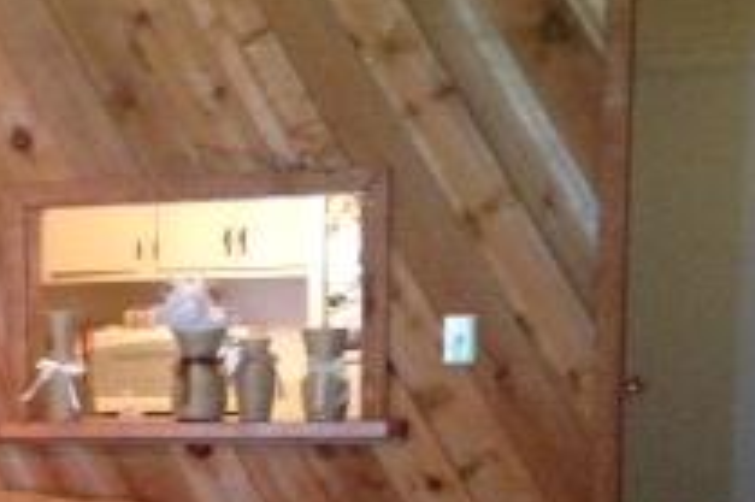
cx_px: -137
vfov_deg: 12.8
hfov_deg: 18.5
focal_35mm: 105
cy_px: 549
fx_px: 2200
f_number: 2.4
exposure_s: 1/20
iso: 400
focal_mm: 4.12
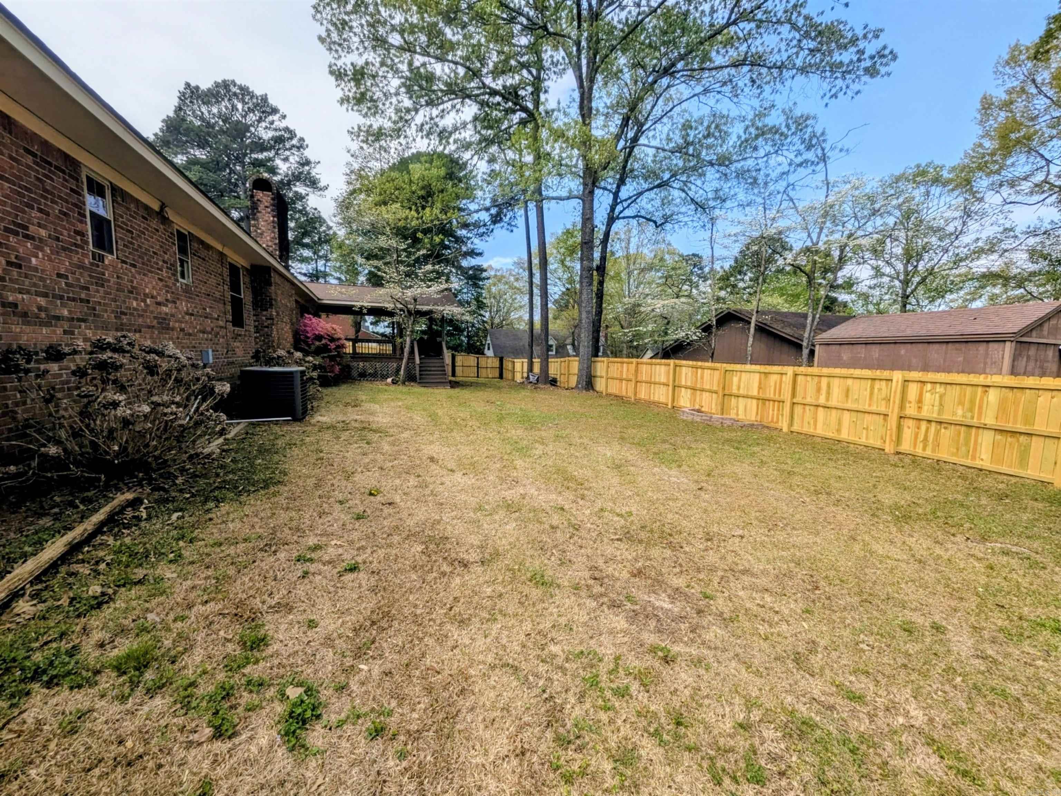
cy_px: 398
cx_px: 530
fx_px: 429
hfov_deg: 102.1
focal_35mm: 14
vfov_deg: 85.7
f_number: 2.2
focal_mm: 1.85
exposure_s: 1/1718
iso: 56
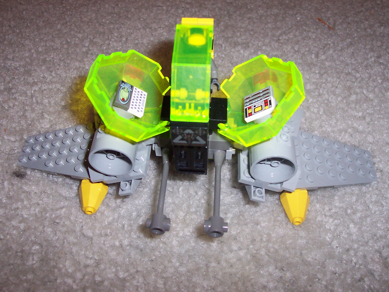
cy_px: 146
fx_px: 416
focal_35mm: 37
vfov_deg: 38.7
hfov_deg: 50.1
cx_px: 194
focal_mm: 5.6
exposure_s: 1/60
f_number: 2.8
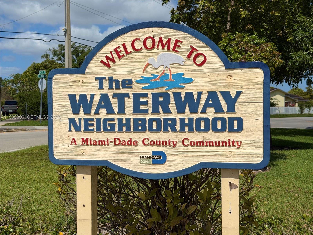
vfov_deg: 30.3
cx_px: 156
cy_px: 118
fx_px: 434
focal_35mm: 48
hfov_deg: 39.7
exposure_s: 1/16129
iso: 80
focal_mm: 6.76
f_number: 1.78
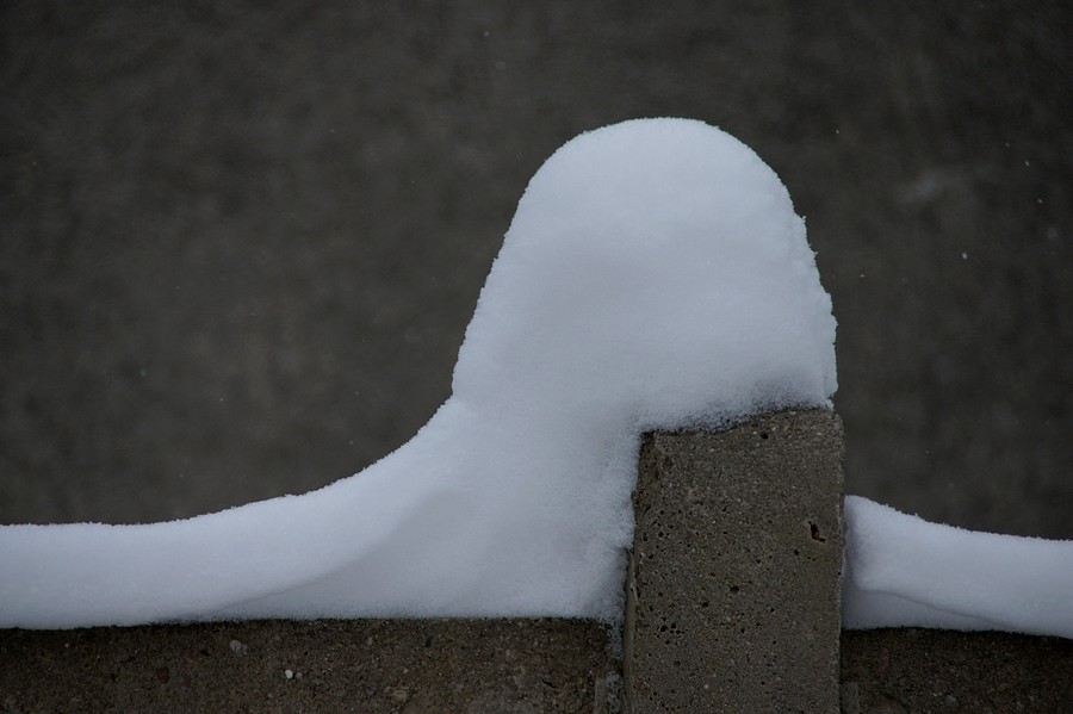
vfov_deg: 3.7
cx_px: 536
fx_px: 11170
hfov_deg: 5.5
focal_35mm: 375
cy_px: 357
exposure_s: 1/500
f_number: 6.3
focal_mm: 250
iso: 250
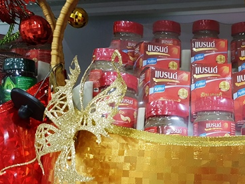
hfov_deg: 39.3
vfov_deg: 31.4
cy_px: 120
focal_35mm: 46
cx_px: 203
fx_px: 326
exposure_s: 1/50
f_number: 1.7
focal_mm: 4.2
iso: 100
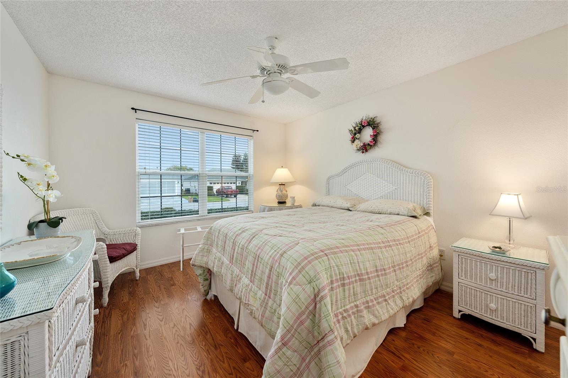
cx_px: 284
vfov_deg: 85.4
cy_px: 189
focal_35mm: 13
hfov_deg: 108.3
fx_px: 205
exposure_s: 1/5
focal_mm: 13
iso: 160
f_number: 6.3
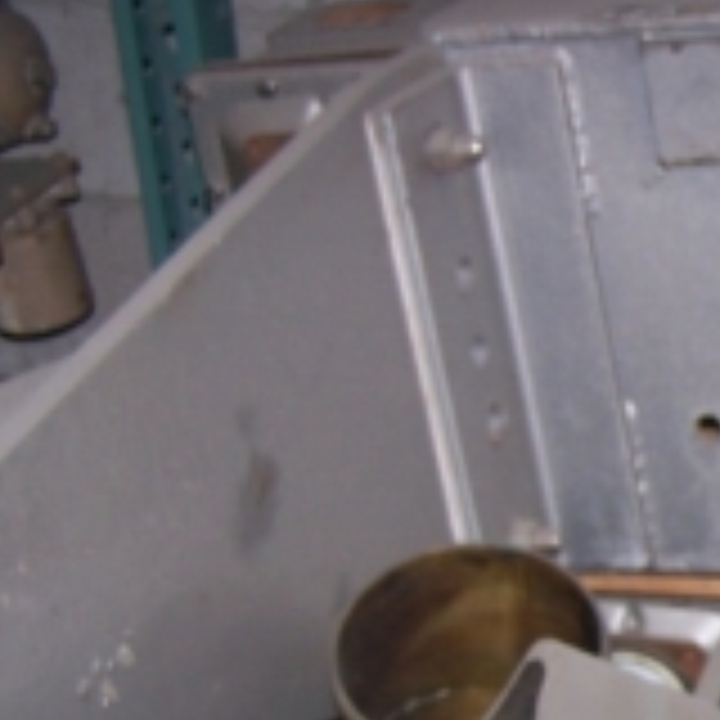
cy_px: 554
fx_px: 2377
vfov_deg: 17.1
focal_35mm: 101
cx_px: 994
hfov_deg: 16.1
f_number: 2.8
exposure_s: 1/60
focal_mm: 6.3
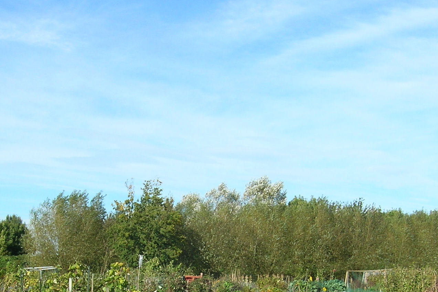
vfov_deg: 18.6
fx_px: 876
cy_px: 264
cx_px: 204
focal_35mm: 72
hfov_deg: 28.1
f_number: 4.9
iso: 50
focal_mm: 5.7
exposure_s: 1/277
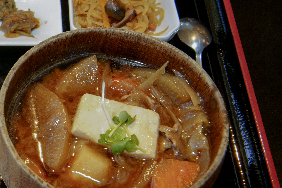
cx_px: -48
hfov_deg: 20.9
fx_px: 715
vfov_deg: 14.9
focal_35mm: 91
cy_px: 138
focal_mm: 36.5
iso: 1600
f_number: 8
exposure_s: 1/100
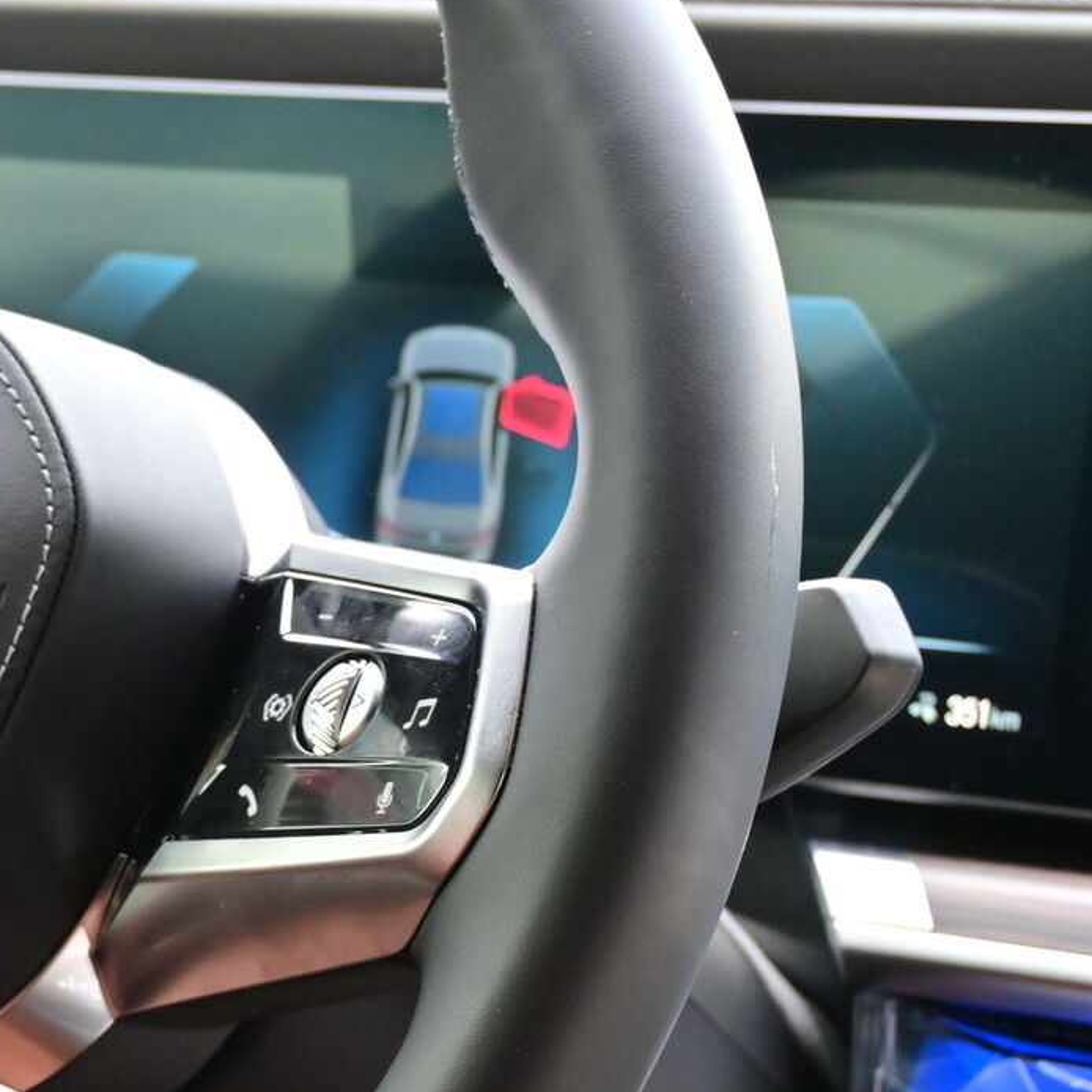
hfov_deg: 13.2
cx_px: -365
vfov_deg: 13.7
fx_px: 4533
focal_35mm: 127
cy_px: 908
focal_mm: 36
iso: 560
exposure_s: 1/60
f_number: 5.3
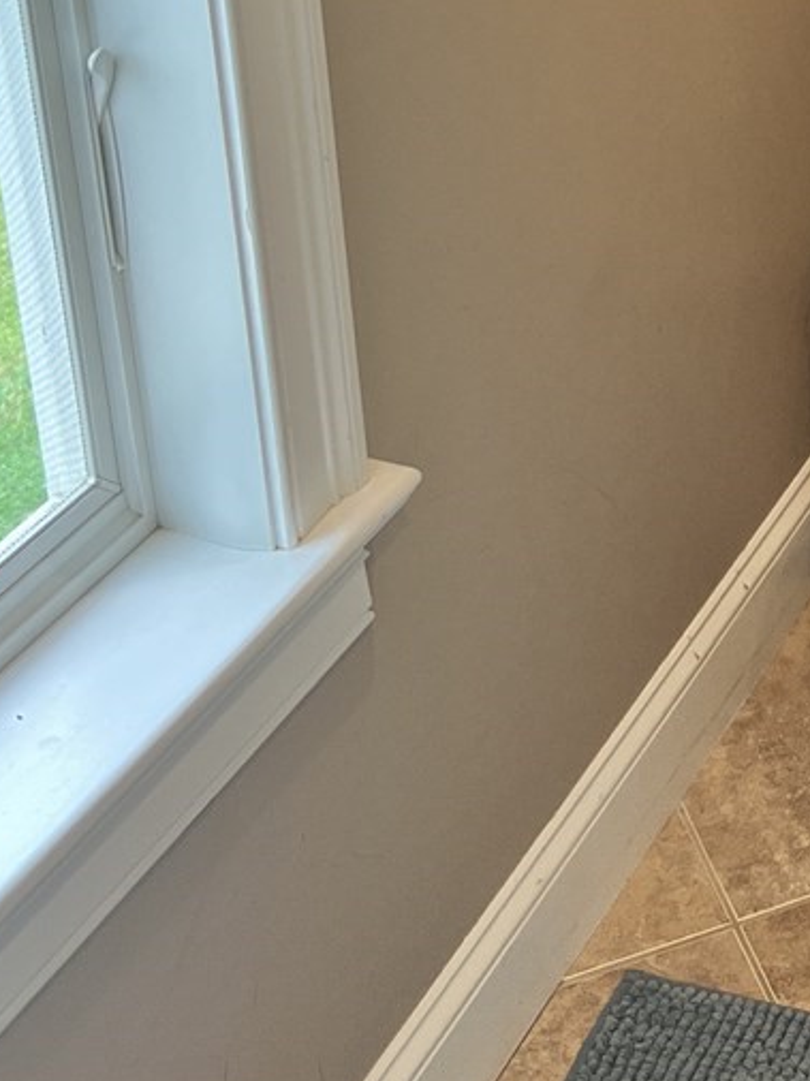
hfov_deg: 18.0
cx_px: 891
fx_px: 2467
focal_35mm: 79
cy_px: -329
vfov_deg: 22.2
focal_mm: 5.7
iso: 100
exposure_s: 1/120
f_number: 1.5
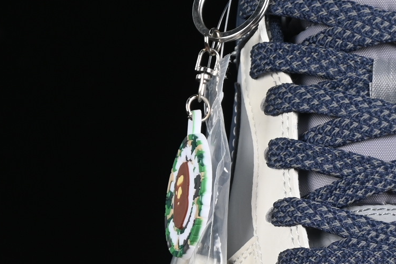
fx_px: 3079
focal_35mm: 280
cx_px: 555
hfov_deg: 7.3
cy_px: 307
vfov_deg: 4.9
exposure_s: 1/60
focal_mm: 50
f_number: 6.3
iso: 160
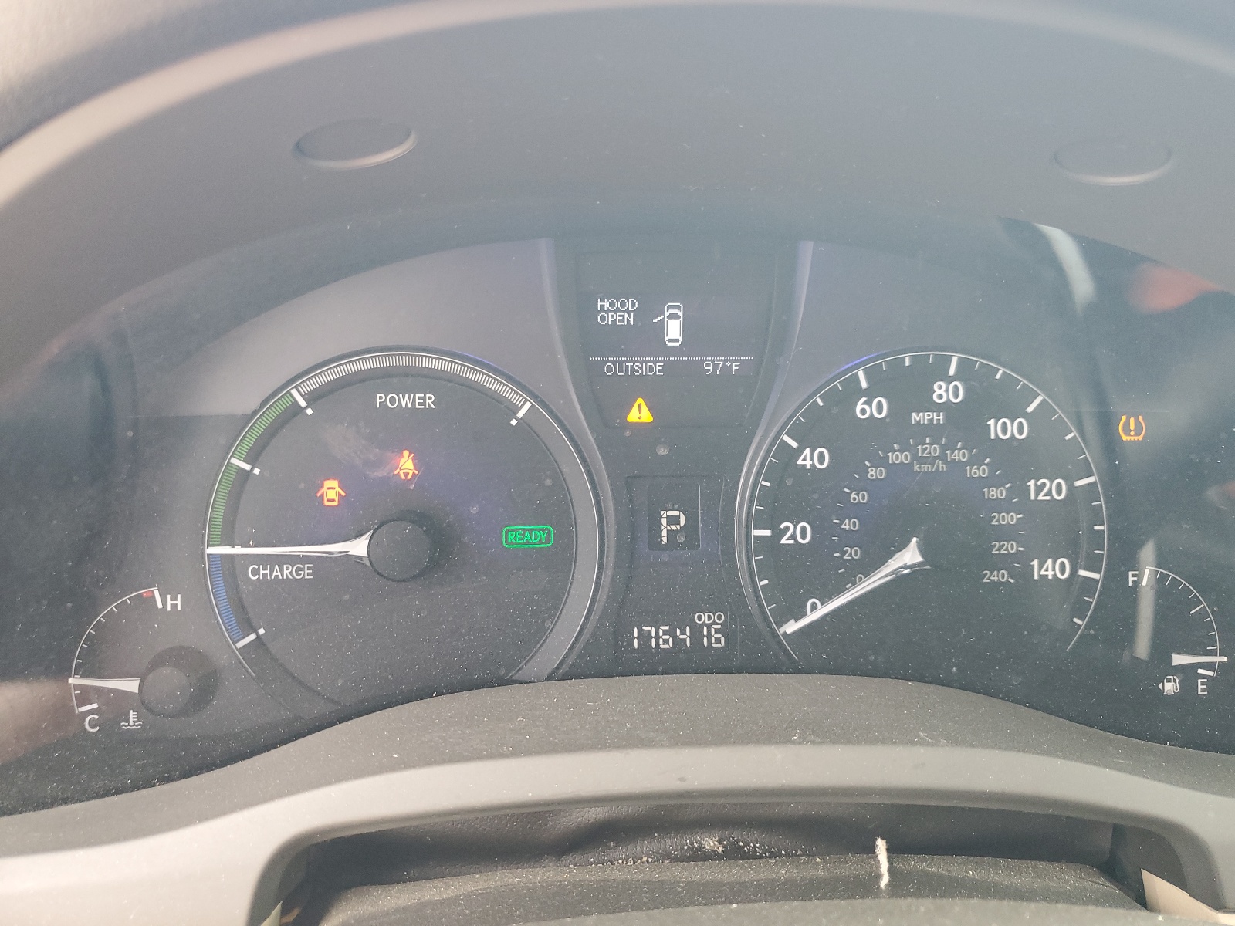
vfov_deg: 53.1
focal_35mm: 26
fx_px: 928
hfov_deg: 67.3
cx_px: 618
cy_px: 463
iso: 121
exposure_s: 1/60.2
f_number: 1.5
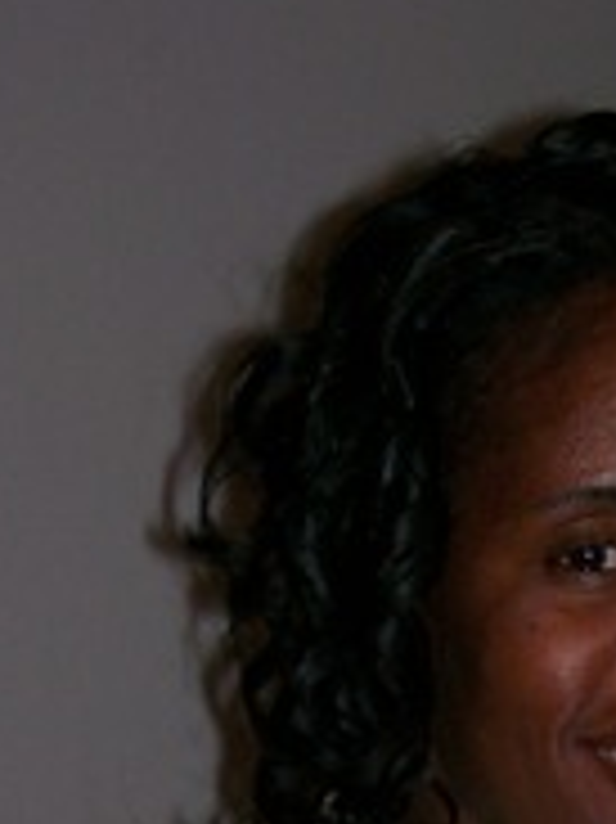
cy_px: 1049
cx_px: 755
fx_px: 3492
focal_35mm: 147
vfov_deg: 13.0
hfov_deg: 9.9
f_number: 3.4
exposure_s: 1/83.6
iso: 80
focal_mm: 9.4
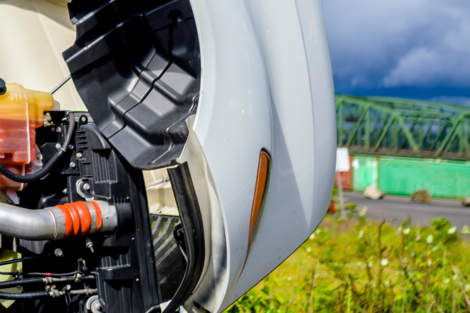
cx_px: -316
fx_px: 1684
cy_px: -55
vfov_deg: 10.5
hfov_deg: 14.4
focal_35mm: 129
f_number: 2.8
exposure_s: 1/1600
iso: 64
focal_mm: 35
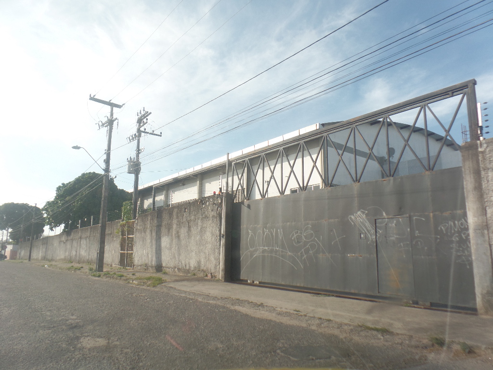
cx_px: 246
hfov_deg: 73.9
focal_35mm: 23
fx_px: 328
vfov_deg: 58.9
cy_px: 185
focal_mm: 4.1
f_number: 3.5
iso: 80
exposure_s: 1/250
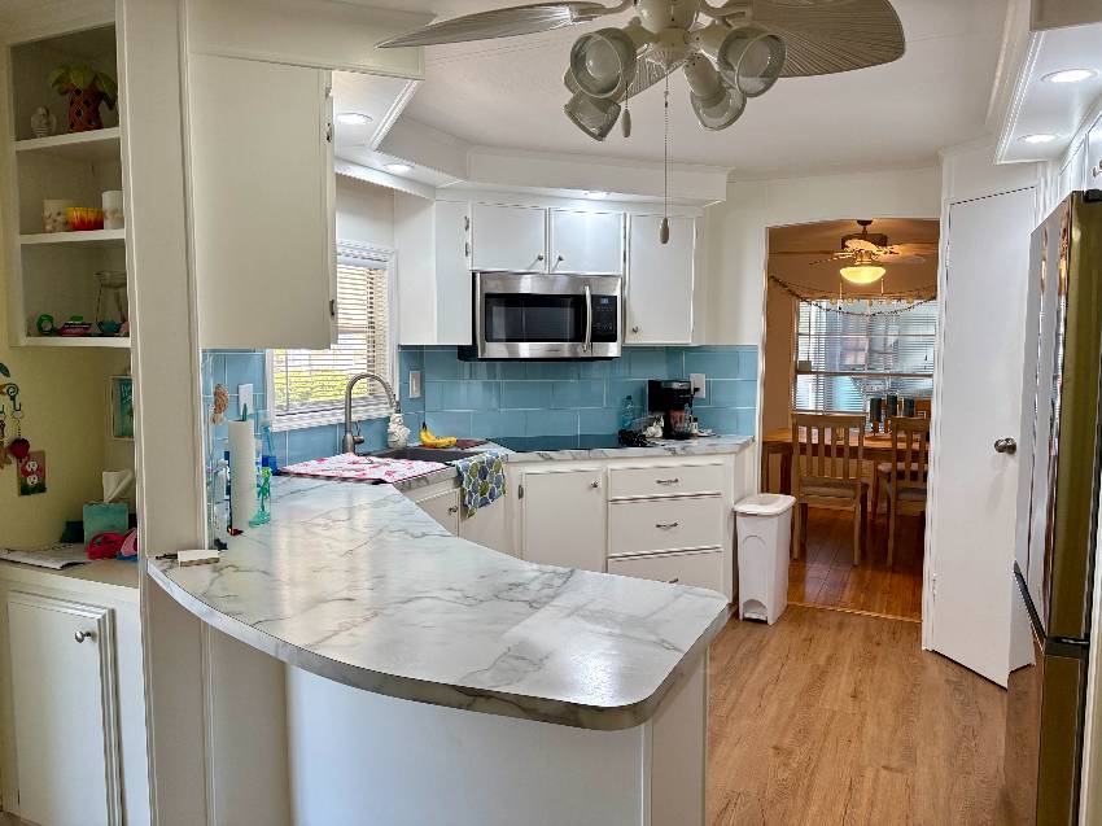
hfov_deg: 67.3
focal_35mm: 26
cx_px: 551
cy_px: 413
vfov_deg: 53.0
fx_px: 827
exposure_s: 1/120
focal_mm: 5.96
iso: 160
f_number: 1.6
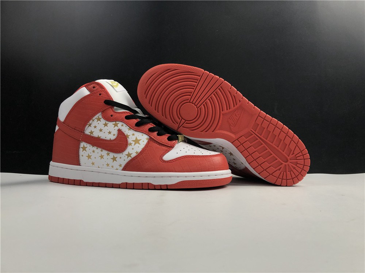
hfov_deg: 63.4
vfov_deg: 49.7
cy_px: 136
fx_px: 295
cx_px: 182
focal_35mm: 28
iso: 40
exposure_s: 1/100
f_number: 1.8
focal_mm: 4
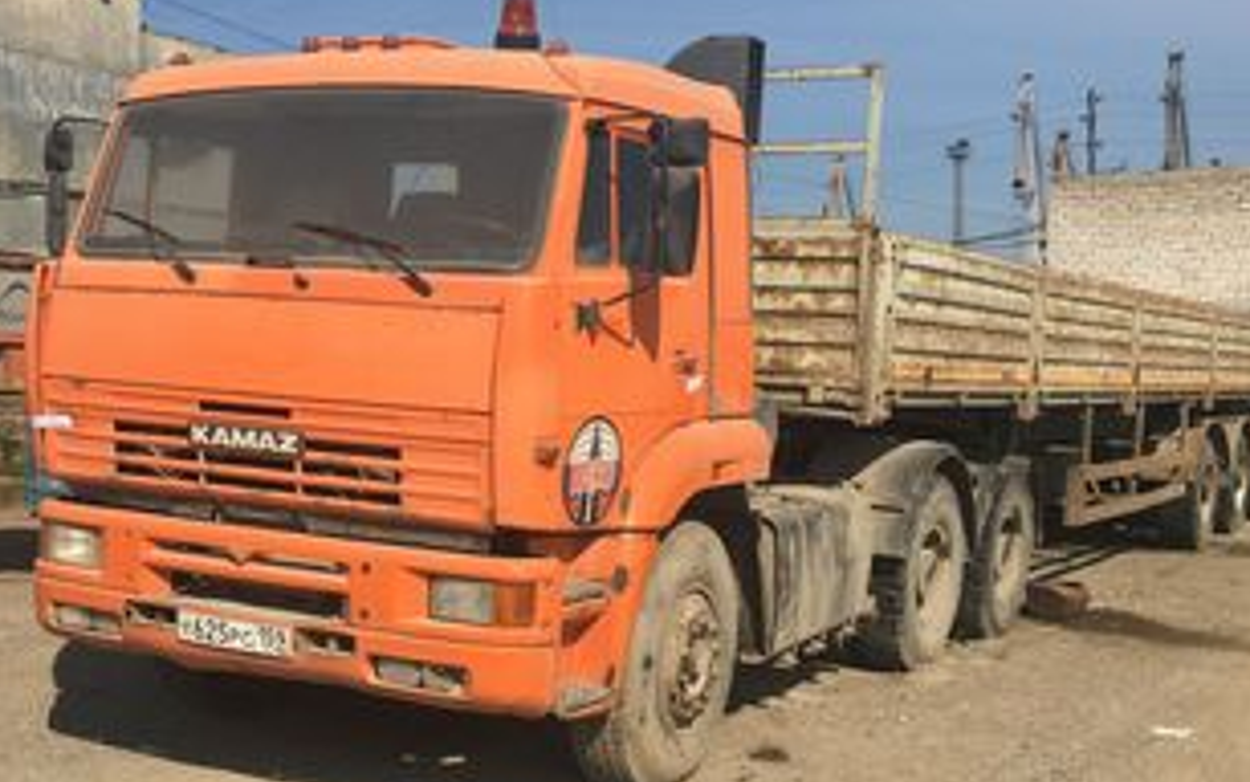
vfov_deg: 25.8
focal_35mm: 50
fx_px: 1704
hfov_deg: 40.3
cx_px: 586
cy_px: 474
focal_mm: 4.15
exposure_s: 1/2137
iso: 25
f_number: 2.2
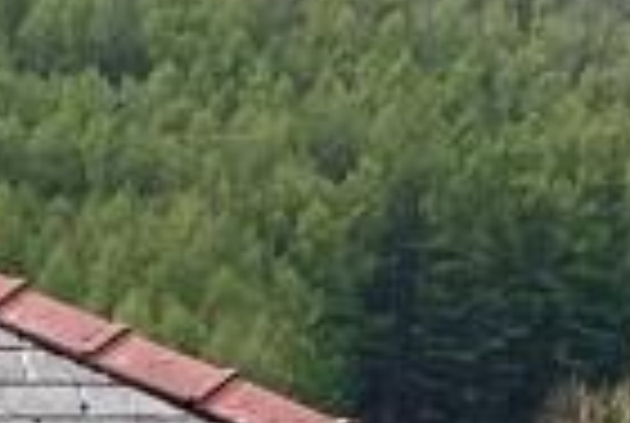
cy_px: 1368
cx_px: -572
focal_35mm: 220
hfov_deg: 8.9
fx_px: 3858
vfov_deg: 5.8
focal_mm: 3
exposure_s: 1/1377
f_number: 1.8
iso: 16
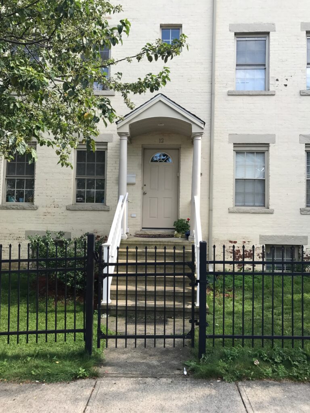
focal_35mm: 28
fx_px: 334
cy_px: 206
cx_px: 155
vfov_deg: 63.4
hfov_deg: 49.7
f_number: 1.8
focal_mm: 3.99
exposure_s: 1/684
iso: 20
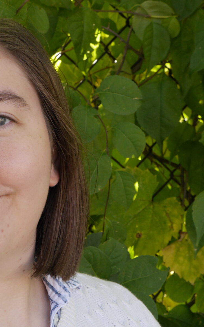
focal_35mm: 114
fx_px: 1014
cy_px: 245
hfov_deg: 11.4
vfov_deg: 18.2
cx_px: -6
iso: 400
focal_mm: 25
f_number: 6.3
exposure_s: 1/125
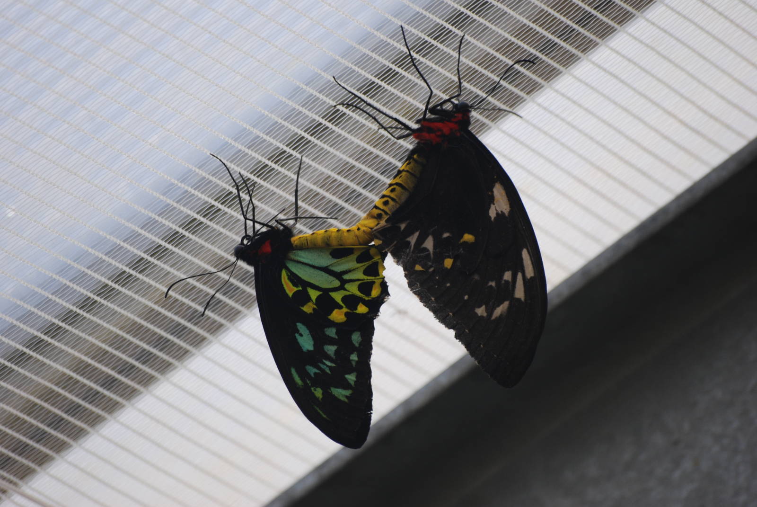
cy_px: 254
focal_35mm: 360
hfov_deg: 5.7
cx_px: 378
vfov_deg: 3.8
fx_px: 7579
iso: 200
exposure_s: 1/200
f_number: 5.3
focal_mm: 240
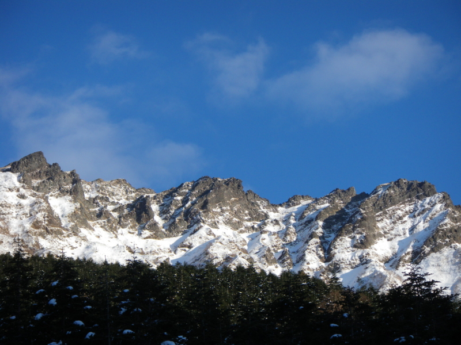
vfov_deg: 12.5
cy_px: 172
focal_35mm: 119
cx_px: 230
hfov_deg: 16.6
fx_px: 1585
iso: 64
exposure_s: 1/320
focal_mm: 21.1
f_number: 4.6
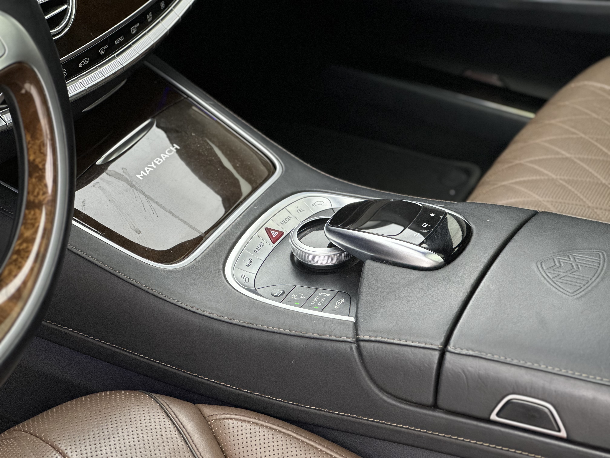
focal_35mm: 77
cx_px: 305
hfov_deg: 25.3
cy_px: 229
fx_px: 1357
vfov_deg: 19.1
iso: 160
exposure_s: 1/100
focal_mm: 9
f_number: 2.8
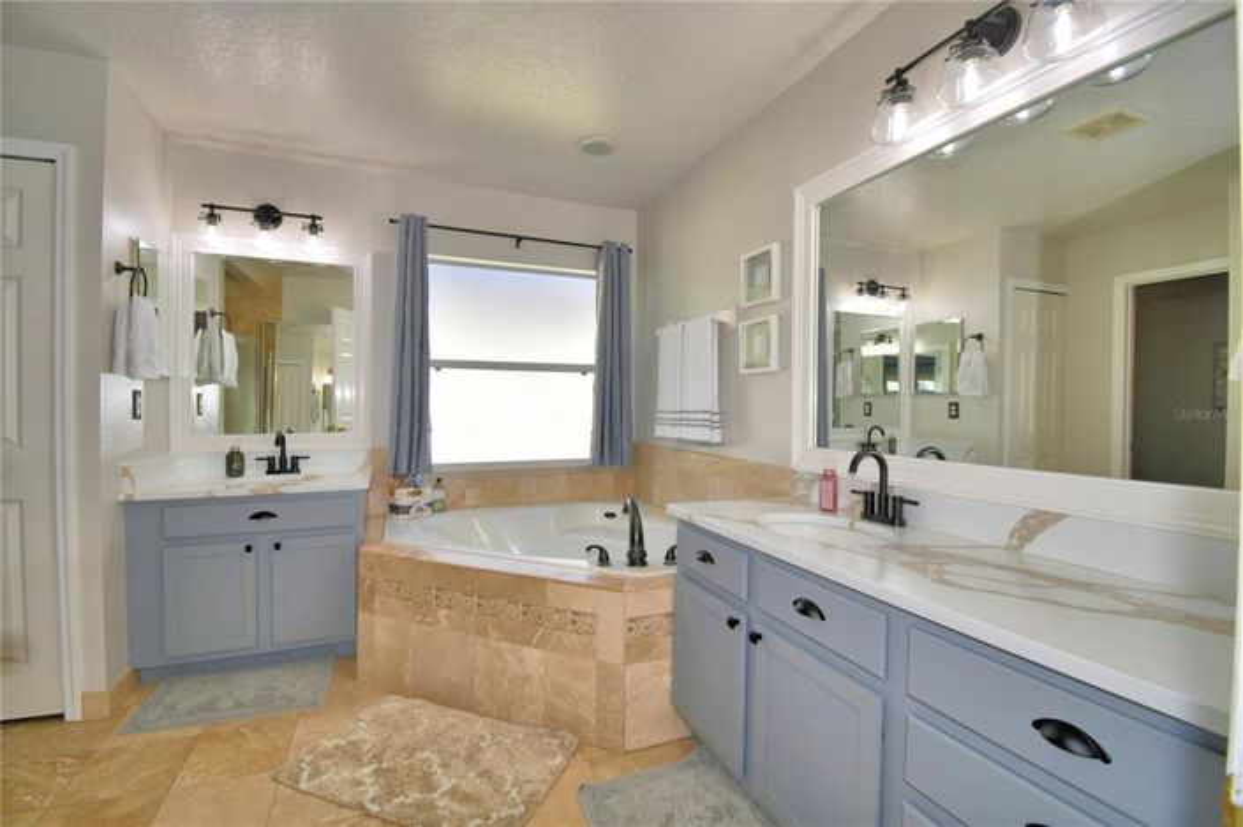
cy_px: 414
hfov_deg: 100.4
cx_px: 622
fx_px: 518
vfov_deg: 77.2
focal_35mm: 15
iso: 100
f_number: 4.5
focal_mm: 10
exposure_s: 1/200
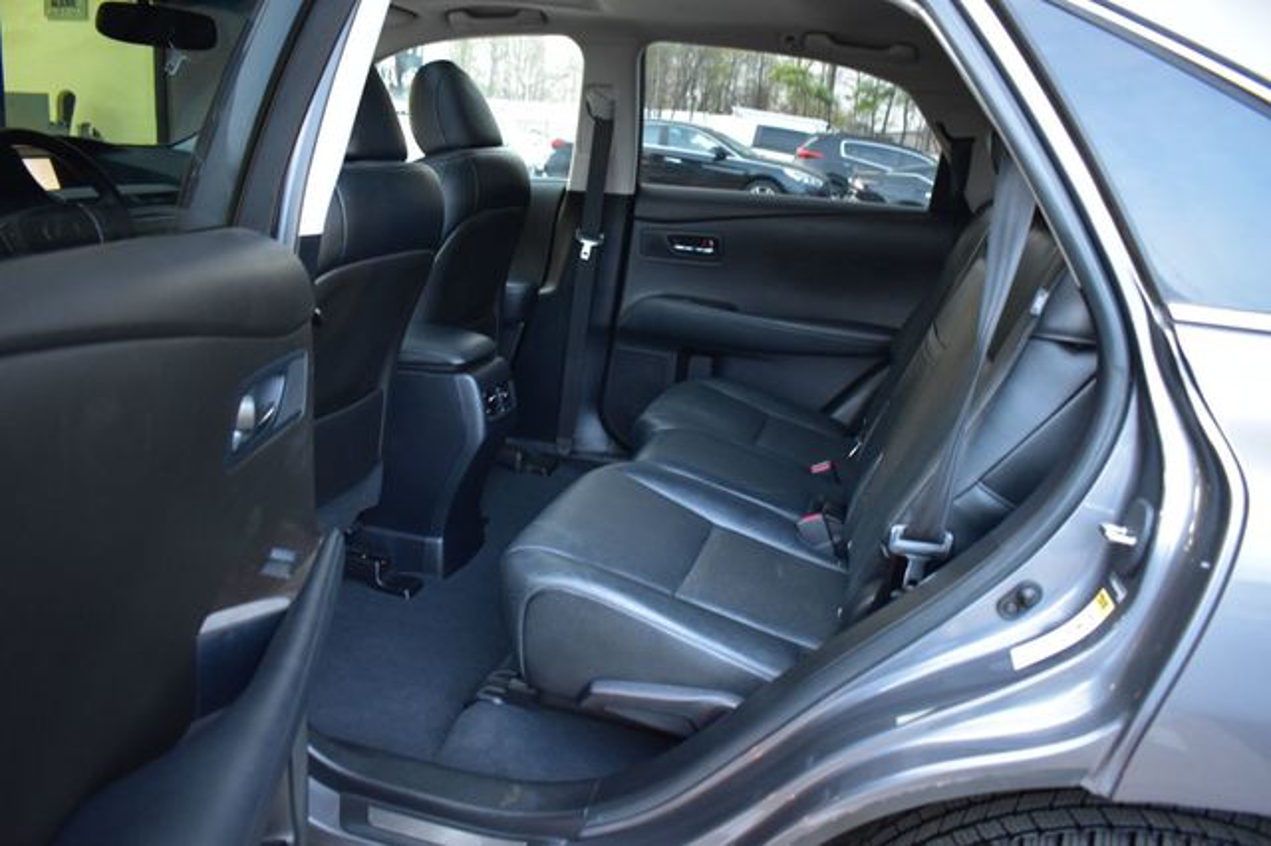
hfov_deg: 67.4
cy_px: 423
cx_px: 636
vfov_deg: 47.9
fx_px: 953
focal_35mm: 27
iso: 1600
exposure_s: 1/8
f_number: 3.5
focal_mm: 18
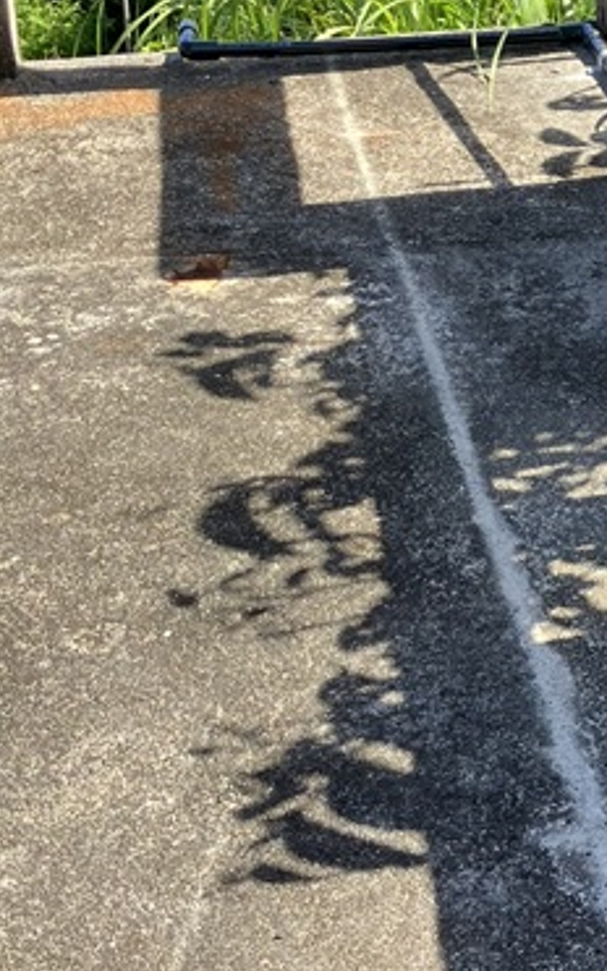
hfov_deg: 19.7
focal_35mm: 64
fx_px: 1693
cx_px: 617
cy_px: 414
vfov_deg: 31.9
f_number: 1.8
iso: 32
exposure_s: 1/344
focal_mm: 3.99
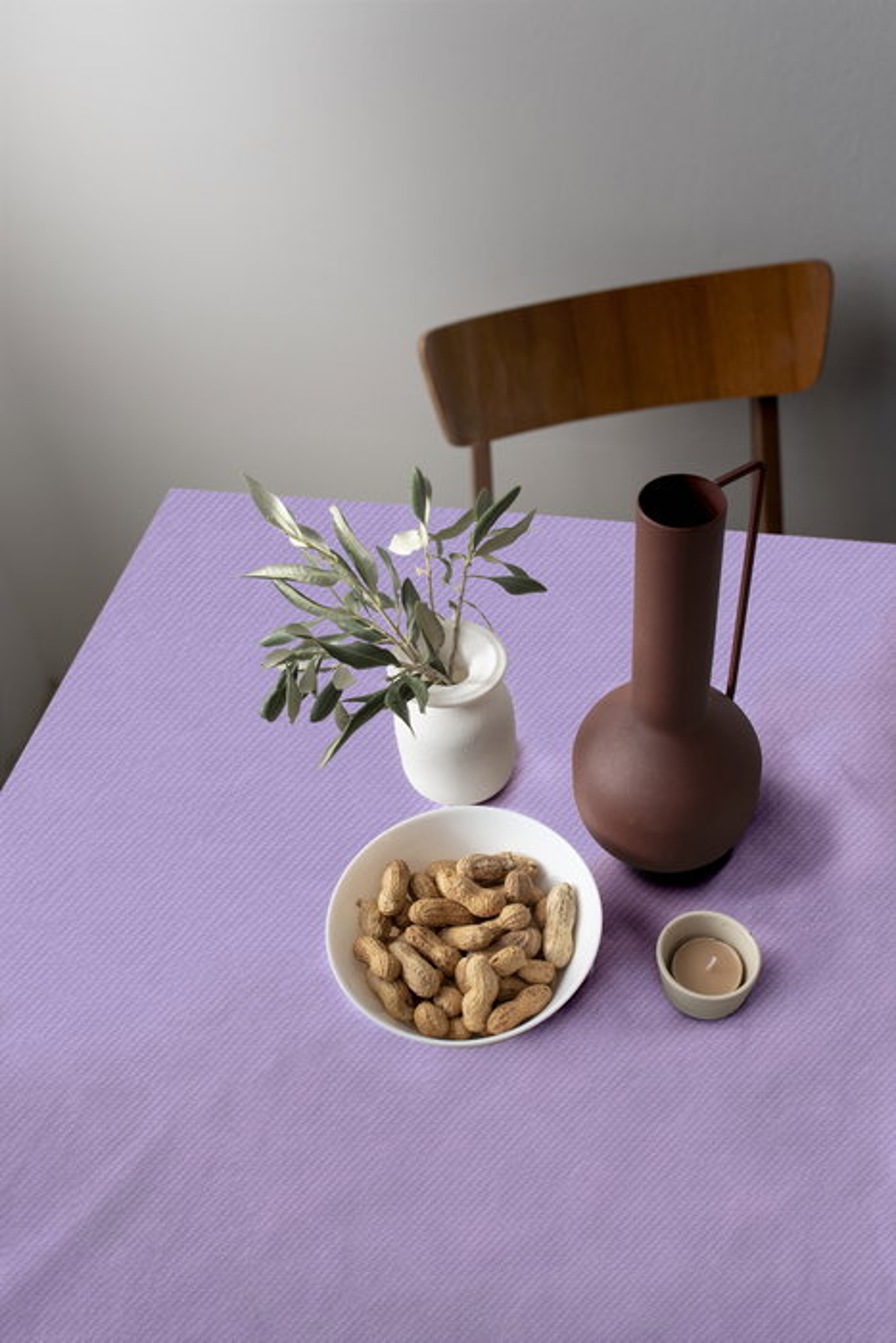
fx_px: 1306
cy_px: 672
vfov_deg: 54.4
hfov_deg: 37.9
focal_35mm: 35
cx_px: 448
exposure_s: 1/200
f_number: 4.5
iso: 80
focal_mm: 35
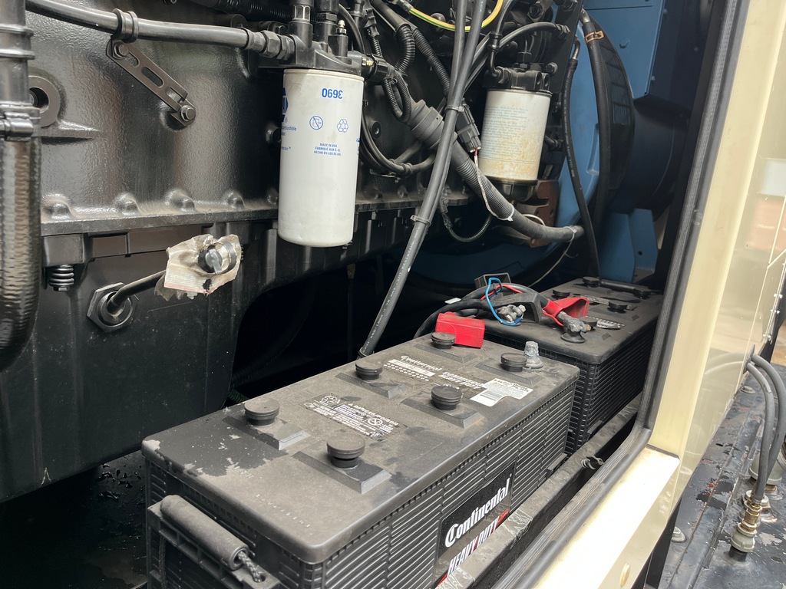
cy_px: 294
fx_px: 590
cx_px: 393
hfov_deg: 67.3
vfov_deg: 53.1
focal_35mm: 26
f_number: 1.6
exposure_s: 1/121
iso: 100
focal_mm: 5.1
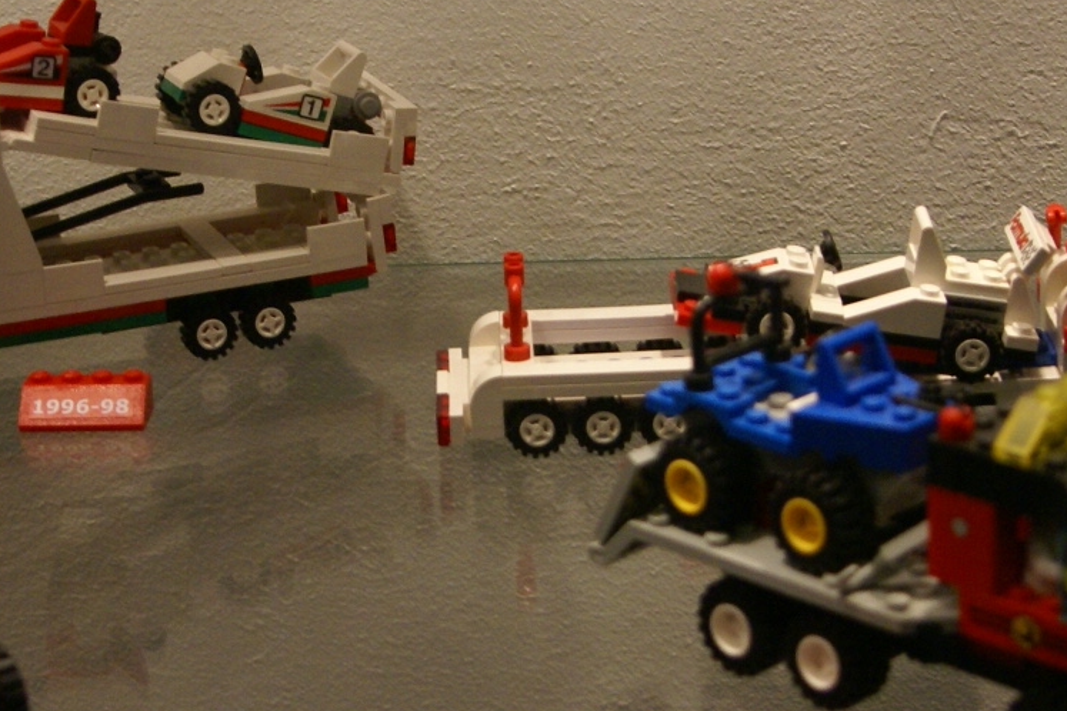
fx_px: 3201
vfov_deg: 12.7
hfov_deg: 18.9
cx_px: 459
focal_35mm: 108
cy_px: 270
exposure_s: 1/40
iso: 400
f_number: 4
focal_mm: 28
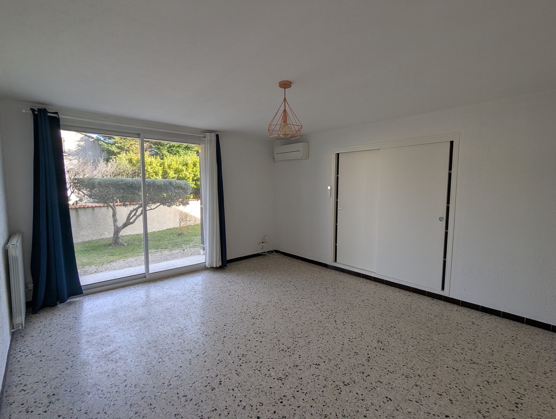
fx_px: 257
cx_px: 278
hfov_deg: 94.4
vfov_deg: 78.3
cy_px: 210
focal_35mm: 16
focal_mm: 2.35
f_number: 2.2
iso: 48
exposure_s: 1/188
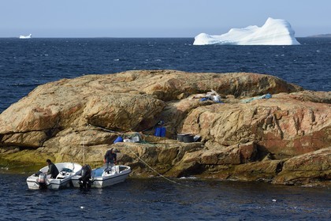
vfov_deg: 8.6
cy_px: 110
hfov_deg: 12.8
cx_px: 166
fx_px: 1471
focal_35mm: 160
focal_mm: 160
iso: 200
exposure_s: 1/400
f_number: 8
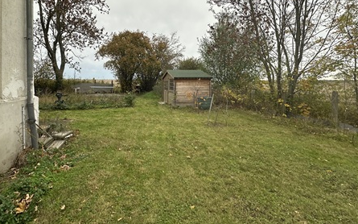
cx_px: 166
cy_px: 81
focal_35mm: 20
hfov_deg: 84.9
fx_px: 195
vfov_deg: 58.7
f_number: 2.2
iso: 40
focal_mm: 2.22
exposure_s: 1/209
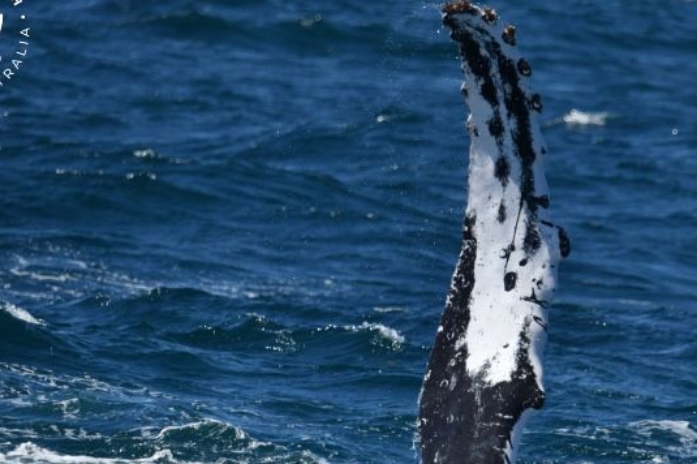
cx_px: 409
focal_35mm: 673
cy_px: 304
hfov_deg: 3.1
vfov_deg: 2.0
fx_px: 13022
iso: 800
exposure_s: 1/8000
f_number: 6
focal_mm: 450
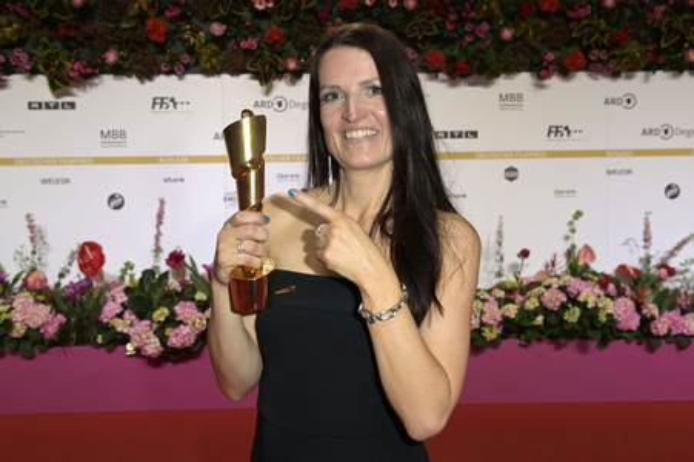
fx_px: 655
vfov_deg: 38.8
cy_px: 231
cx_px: 347
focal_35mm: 34
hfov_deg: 55.8
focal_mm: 34
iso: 800
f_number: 5.6
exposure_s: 1/250
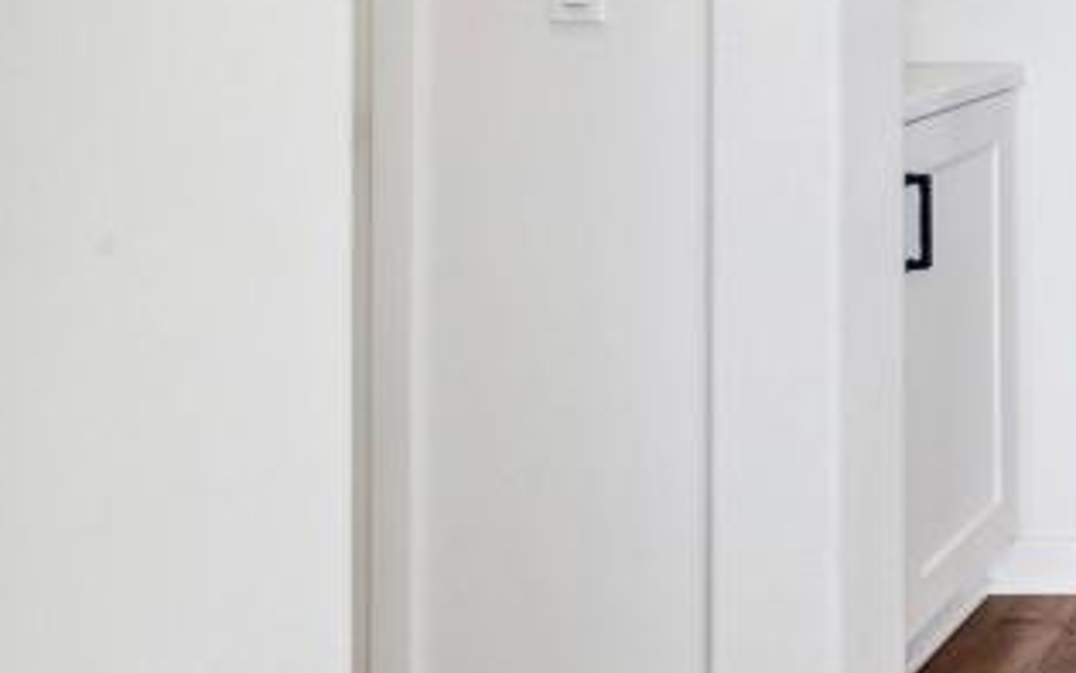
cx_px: 1725
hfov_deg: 25.3
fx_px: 1554
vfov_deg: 22.8
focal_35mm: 53
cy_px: -87
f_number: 5.6
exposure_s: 1/8
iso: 100
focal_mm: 16
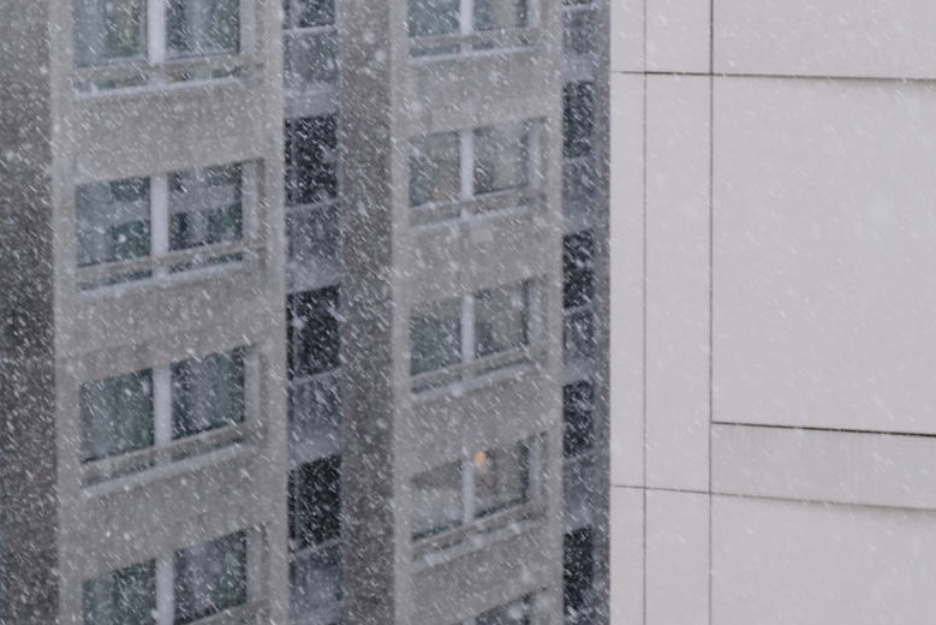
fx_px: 3589
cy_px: 356
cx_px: 405
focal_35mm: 138
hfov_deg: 14.9
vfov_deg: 9.9
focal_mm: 70
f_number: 2.8
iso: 3200
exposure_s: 1/140
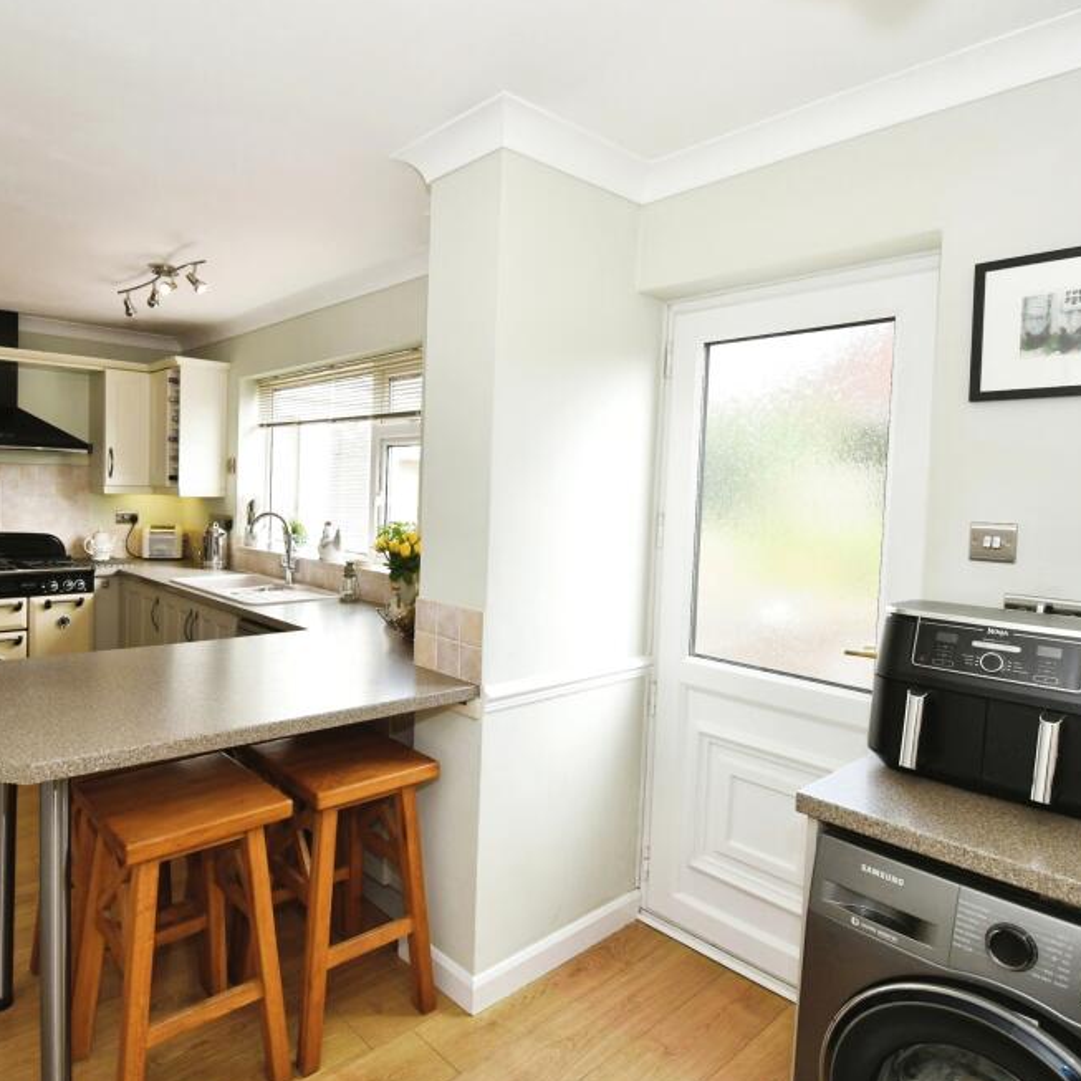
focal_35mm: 20
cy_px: 529
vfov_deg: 74.8
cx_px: 416
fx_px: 707
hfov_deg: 73.7
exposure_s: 1/125
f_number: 7.1
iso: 800
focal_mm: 10
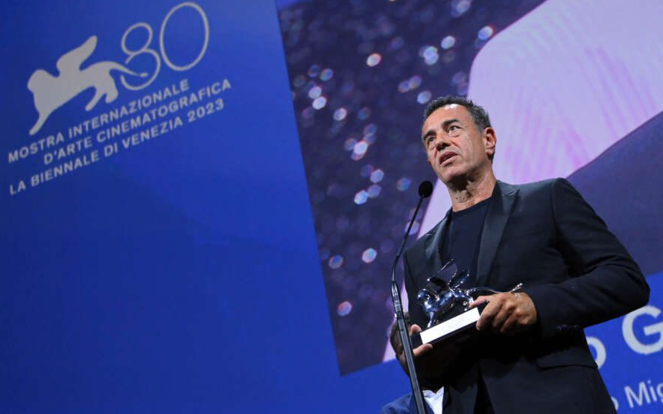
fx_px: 1210
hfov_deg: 30.6
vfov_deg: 19.4
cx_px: 332
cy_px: 220
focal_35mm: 67
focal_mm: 65
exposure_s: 1/250
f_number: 5.6
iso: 6400
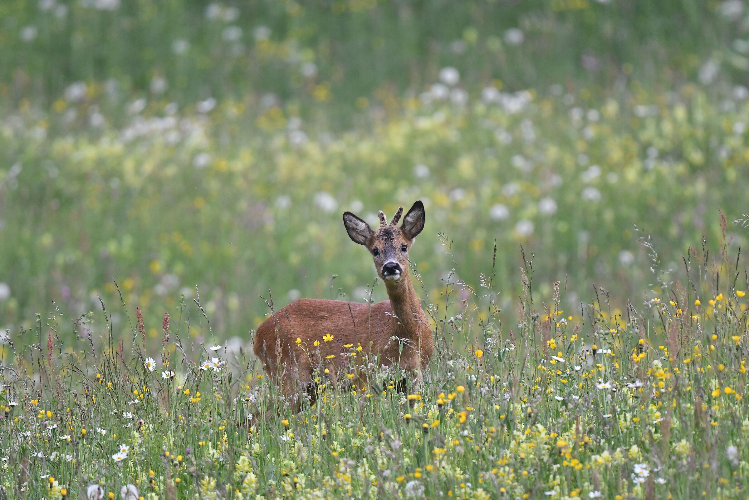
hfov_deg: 2.7
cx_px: 374
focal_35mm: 750
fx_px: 15603
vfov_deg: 1.8
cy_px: 250
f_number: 5.6
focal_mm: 500
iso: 2500
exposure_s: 1/1000
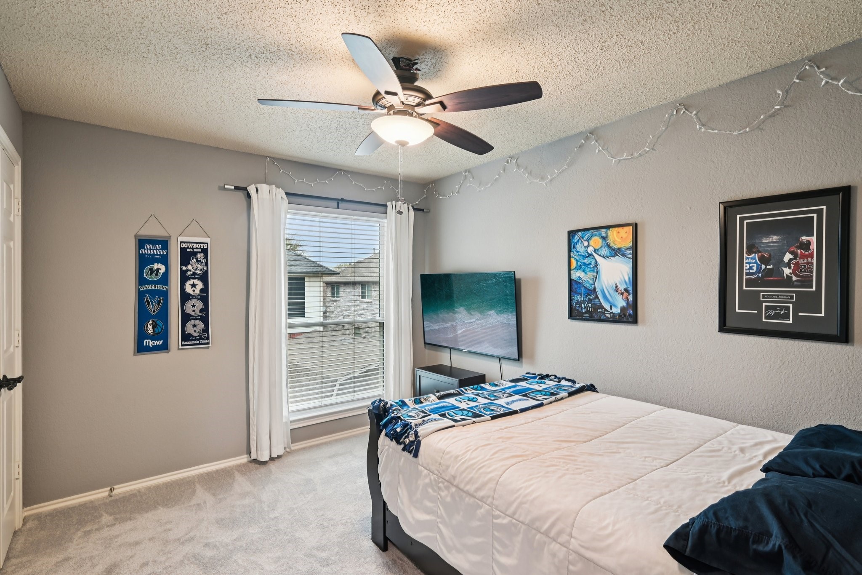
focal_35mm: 17
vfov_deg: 70.4
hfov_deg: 93.3
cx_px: 431
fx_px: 407
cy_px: 288
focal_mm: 17
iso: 400
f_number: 8
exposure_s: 1/8
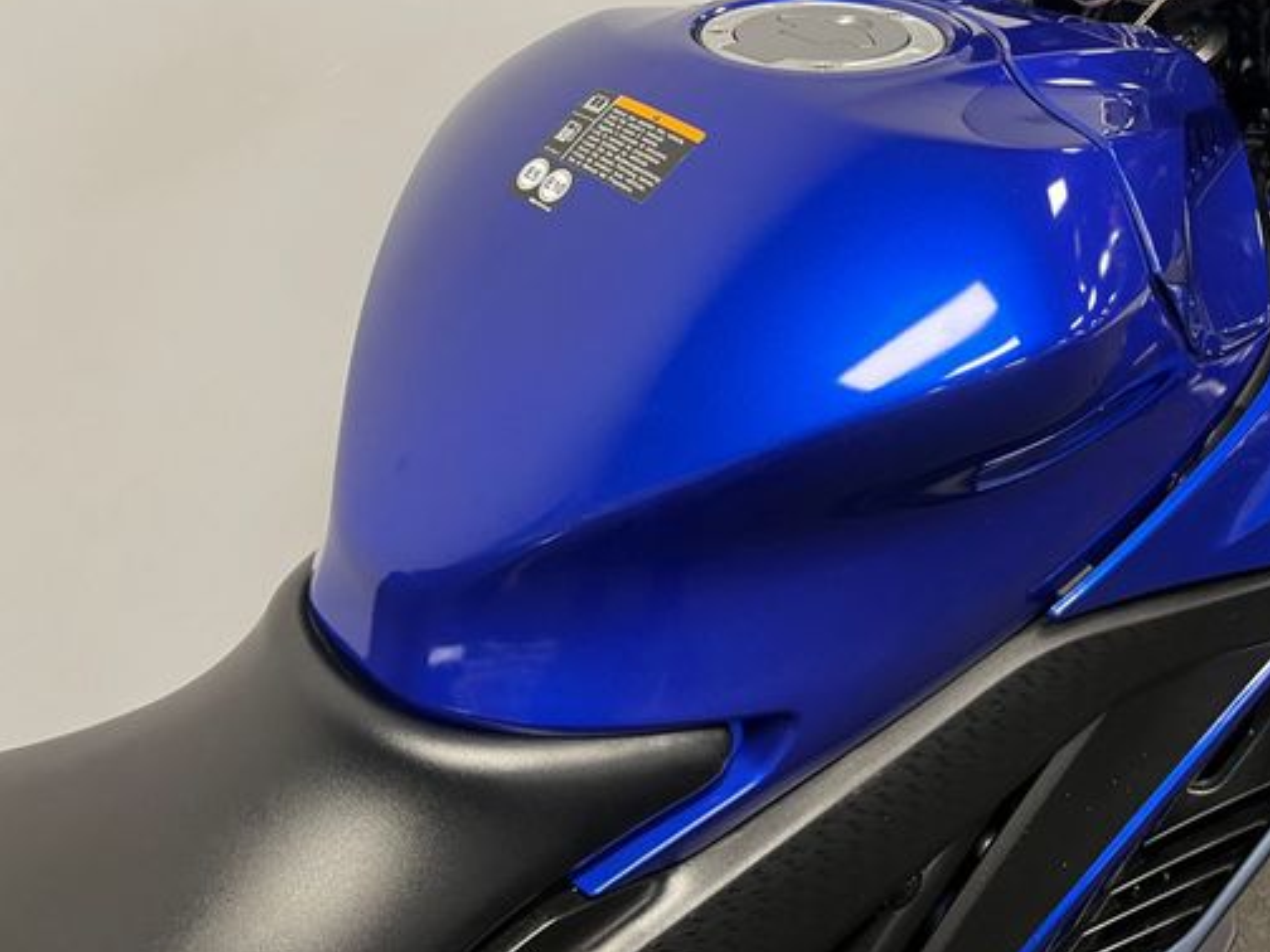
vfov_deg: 42.7
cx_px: 764
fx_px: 1211
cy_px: 370
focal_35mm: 33
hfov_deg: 54.9
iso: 160
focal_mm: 5.1
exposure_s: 1/50
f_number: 1.6
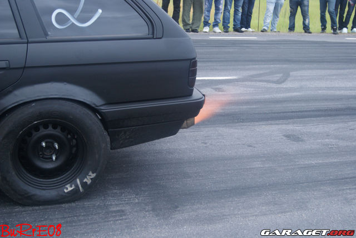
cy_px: 119
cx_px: 178
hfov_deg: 37.8
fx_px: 520
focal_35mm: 52
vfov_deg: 25.8
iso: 400
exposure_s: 1/8
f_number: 5
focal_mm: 35
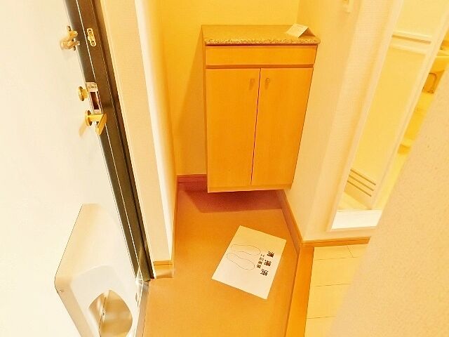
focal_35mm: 23
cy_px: 168
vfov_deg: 58.9
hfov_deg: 73.9
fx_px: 298
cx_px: 224
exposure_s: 1/25
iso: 400
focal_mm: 4
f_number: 3
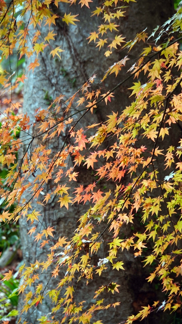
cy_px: 162
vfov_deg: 6.9
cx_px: 98
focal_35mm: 315
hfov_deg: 3.9
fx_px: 2702
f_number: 6.3
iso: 100
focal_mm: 200
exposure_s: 1/20
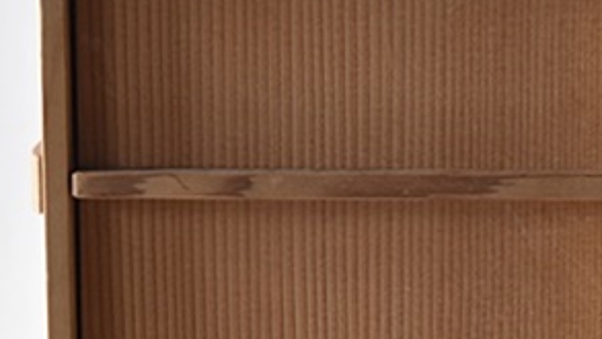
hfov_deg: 8.1
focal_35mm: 266
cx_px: 635
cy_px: 306
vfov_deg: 4.6
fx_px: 4241
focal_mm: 55
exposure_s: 1/6
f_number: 5.6
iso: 400
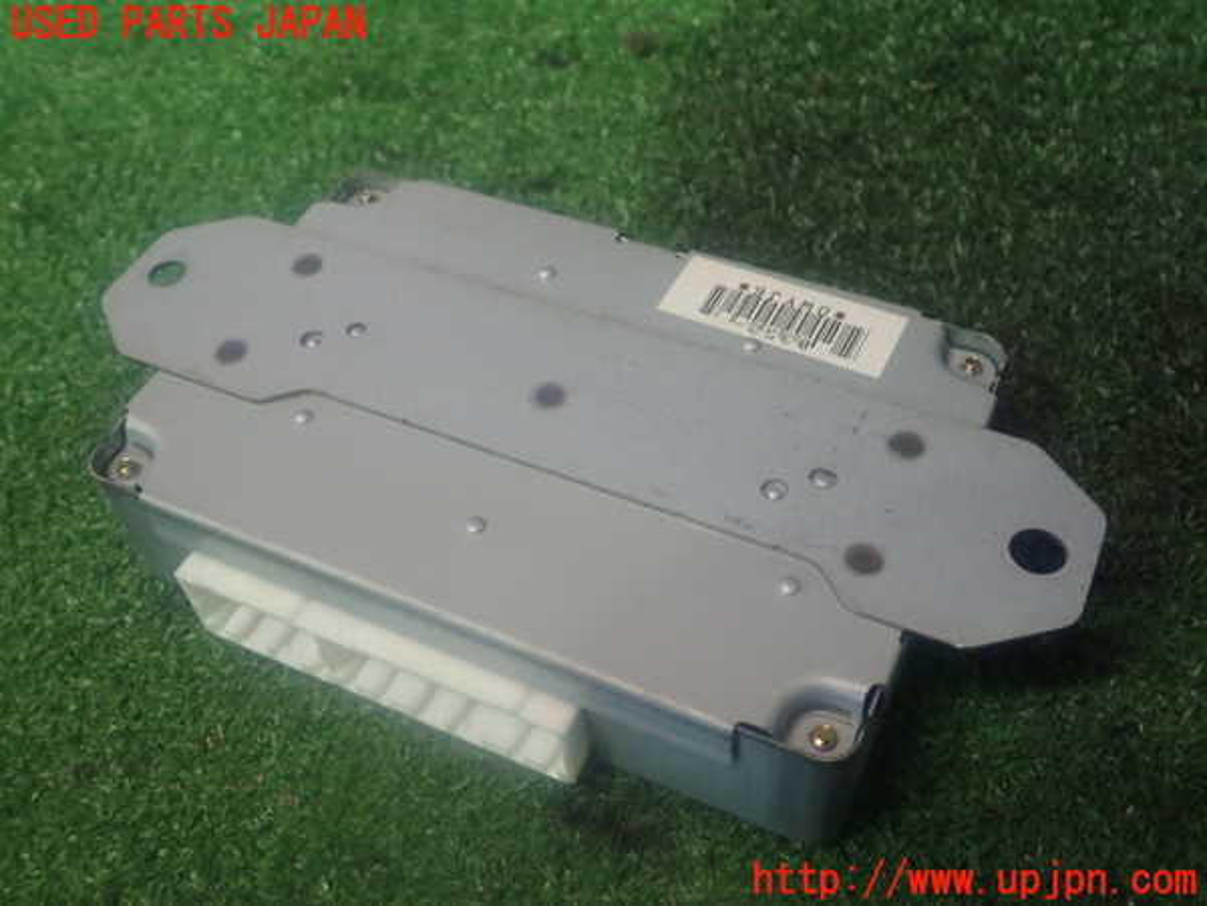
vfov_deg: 40.7
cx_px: 604
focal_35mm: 35
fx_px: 1220
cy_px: 453
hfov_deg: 52.6
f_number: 2.6
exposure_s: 1/30
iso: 800
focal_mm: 6.42
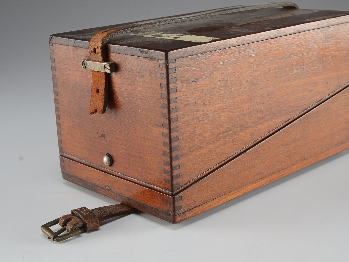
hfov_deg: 30.2
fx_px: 645
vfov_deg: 22.9
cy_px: 120
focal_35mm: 64
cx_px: 191
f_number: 11
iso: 100
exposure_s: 1/80
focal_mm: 32
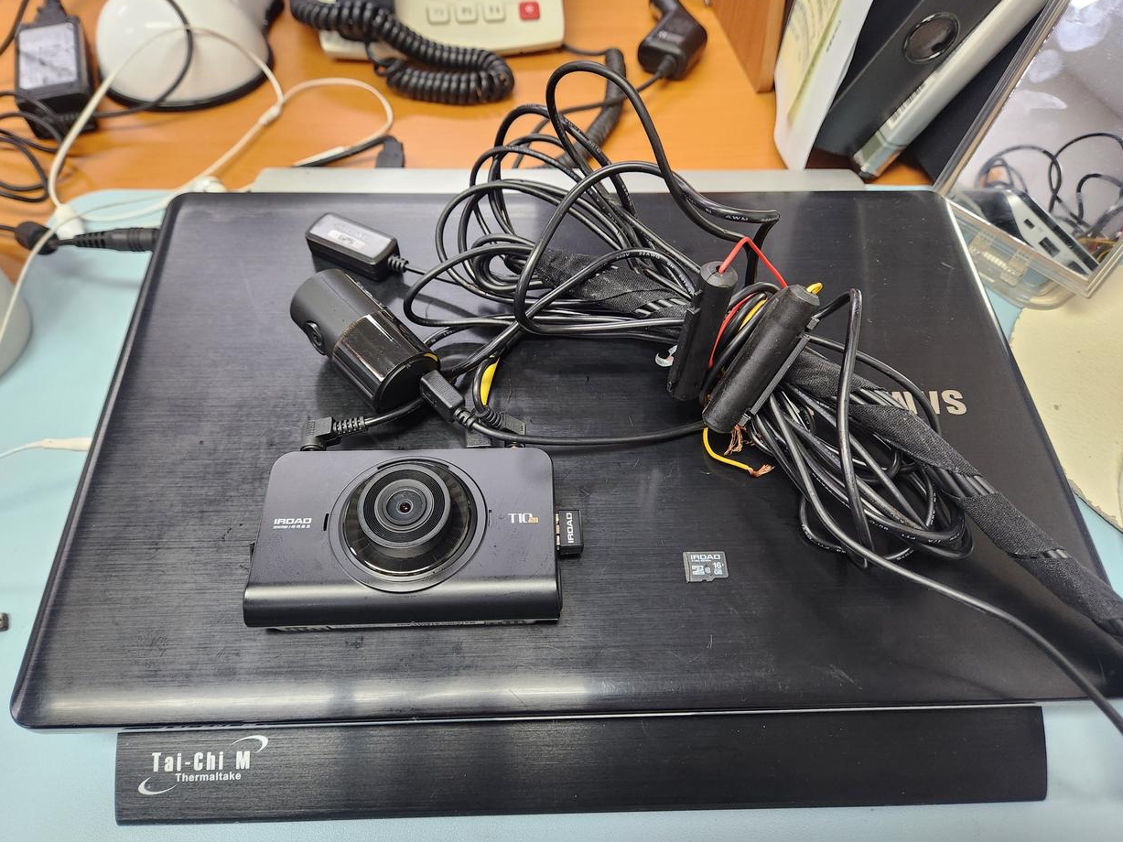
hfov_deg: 71.6
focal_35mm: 24
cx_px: 555
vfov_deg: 56.8
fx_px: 779
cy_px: 415
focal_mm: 5.4
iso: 320
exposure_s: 1/120
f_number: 1.8
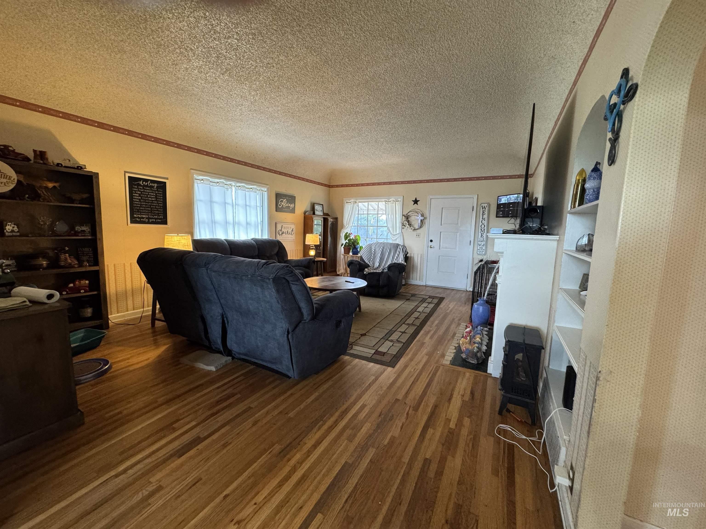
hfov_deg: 102.1
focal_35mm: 14
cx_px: 353
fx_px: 286
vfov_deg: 85.7
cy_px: 264
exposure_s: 1/60
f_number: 2.2
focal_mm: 2.22
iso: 500
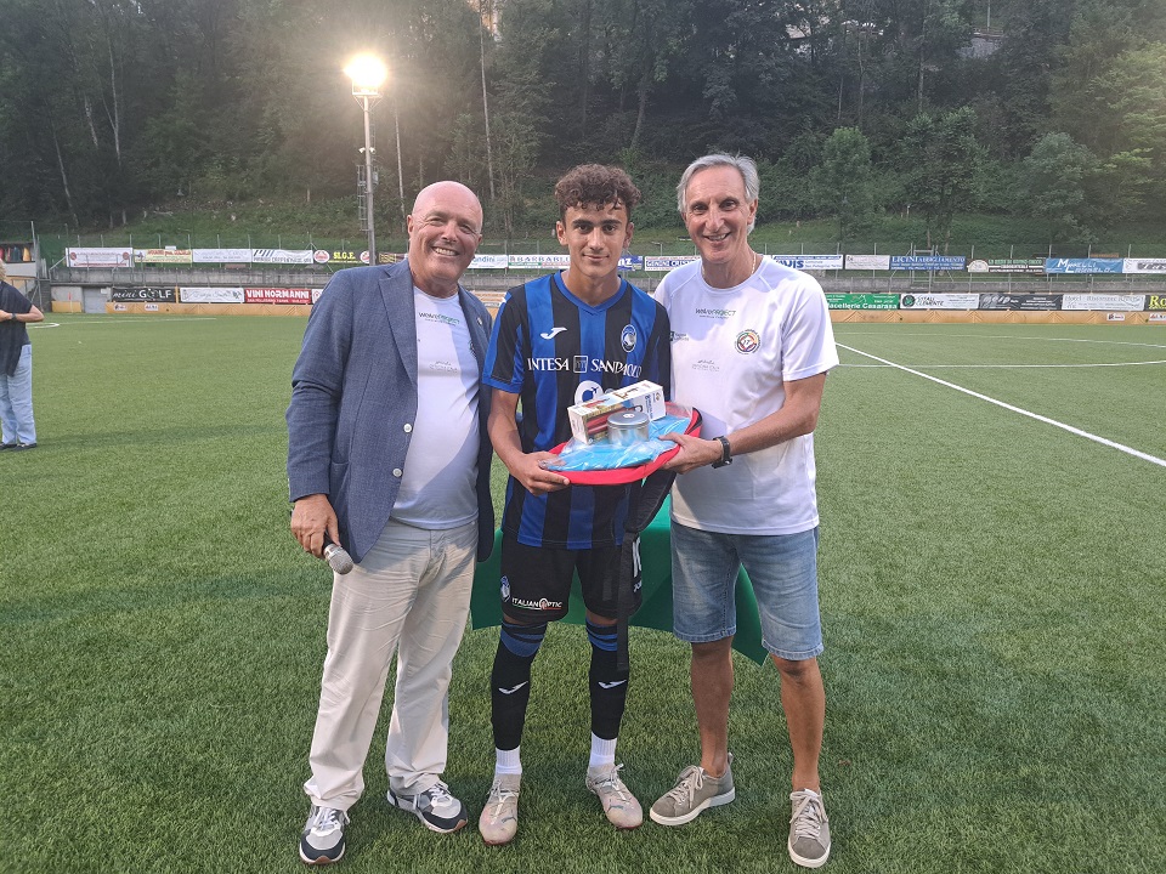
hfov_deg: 71.6
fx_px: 808
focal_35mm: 24
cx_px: 583
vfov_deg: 56.8
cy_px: 437
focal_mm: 5.23
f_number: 1.8
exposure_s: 1/50
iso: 250
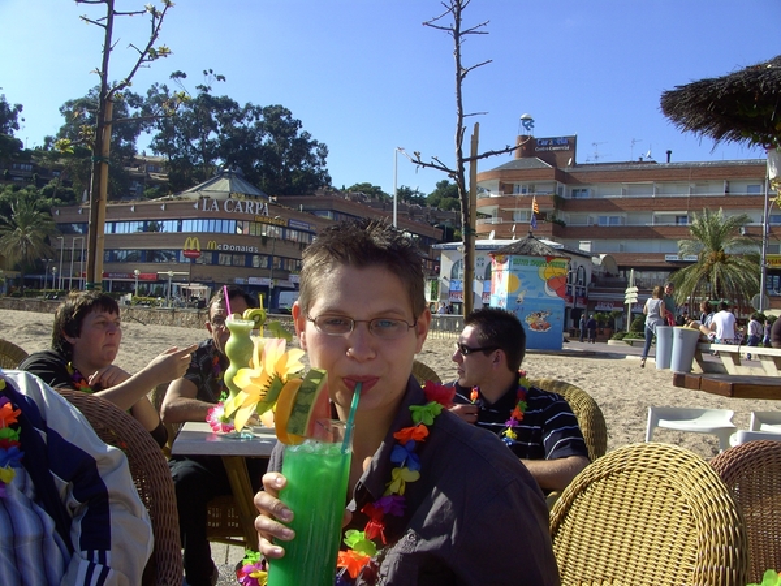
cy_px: 293
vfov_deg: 38.7
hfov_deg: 50.1
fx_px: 835
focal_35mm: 37
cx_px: 390
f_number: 5.6
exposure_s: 1/320
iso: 64
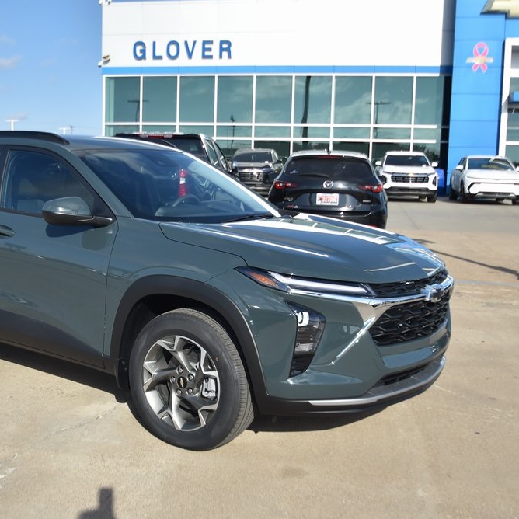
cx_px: 171
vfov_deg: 39.2
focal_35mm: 43
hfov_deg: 38.7
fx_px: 729
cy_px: 265
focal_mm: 22
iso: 125
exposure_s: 1/1000
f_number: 4.5
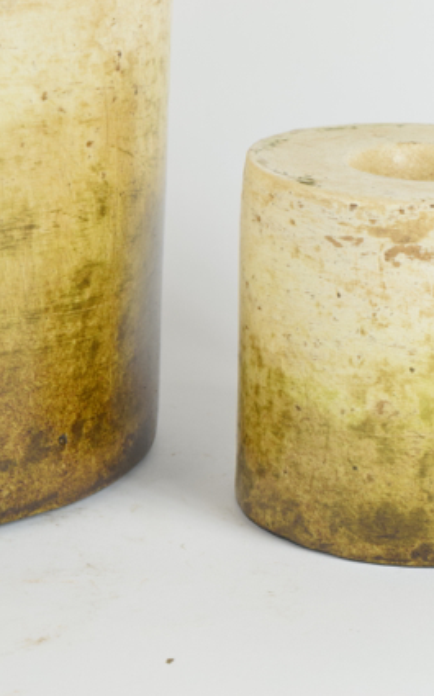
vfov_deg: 16.5
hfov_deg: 10.3
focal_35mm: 127
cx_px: 409
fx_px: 2403
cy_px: 348
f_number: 9
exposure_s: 1/125
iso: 800
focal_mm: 55
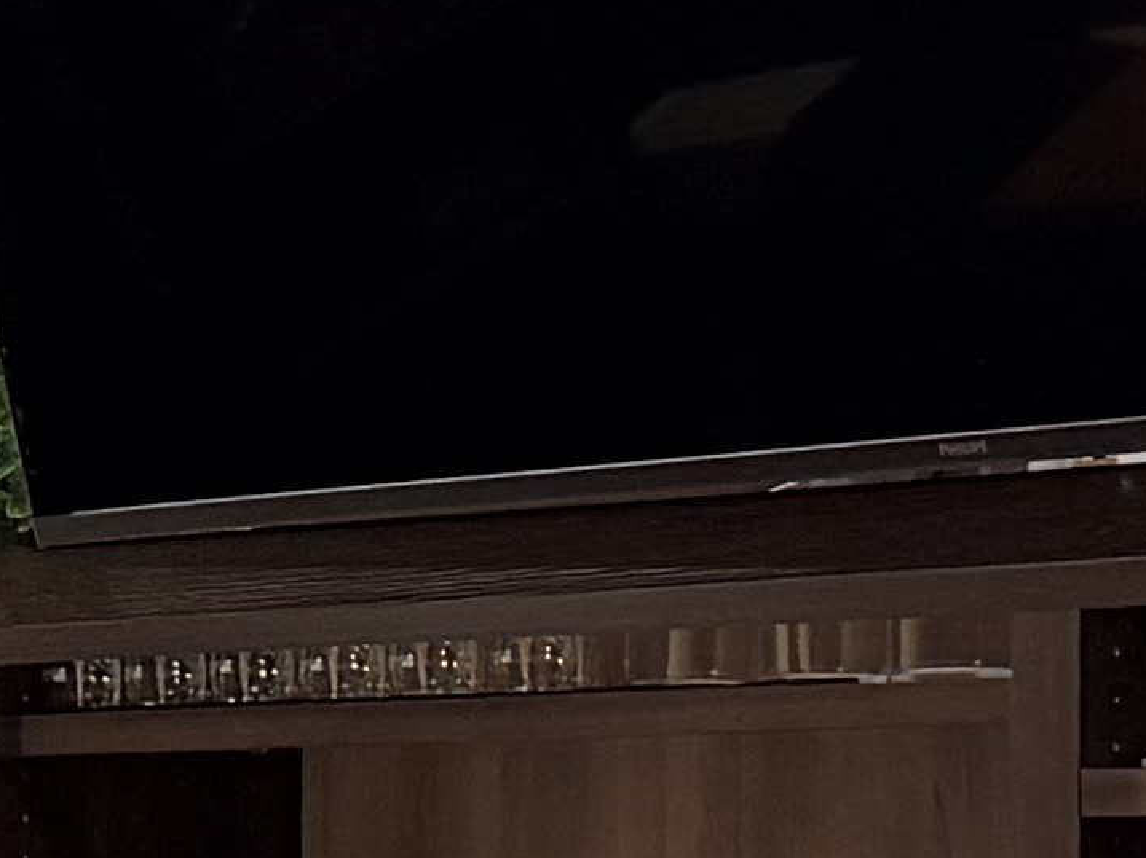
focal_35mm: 191
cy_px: 809
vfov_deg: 7.7
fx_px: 6321
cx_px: 362
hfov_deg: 10.3
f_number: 1.78
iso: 400
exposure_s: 1/50
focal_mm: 6.76
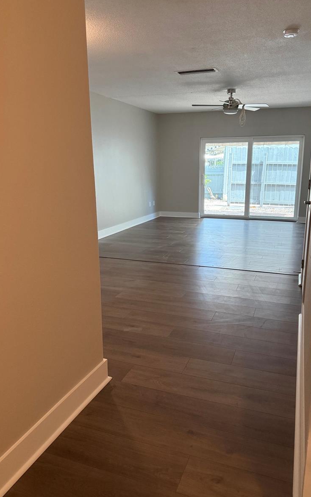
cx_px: 174
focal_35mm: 26
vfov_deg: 70.4
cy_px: 244
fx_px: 353
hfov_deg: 47.5
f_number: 1.78
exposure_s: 1/120
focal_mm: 6.76
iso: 400
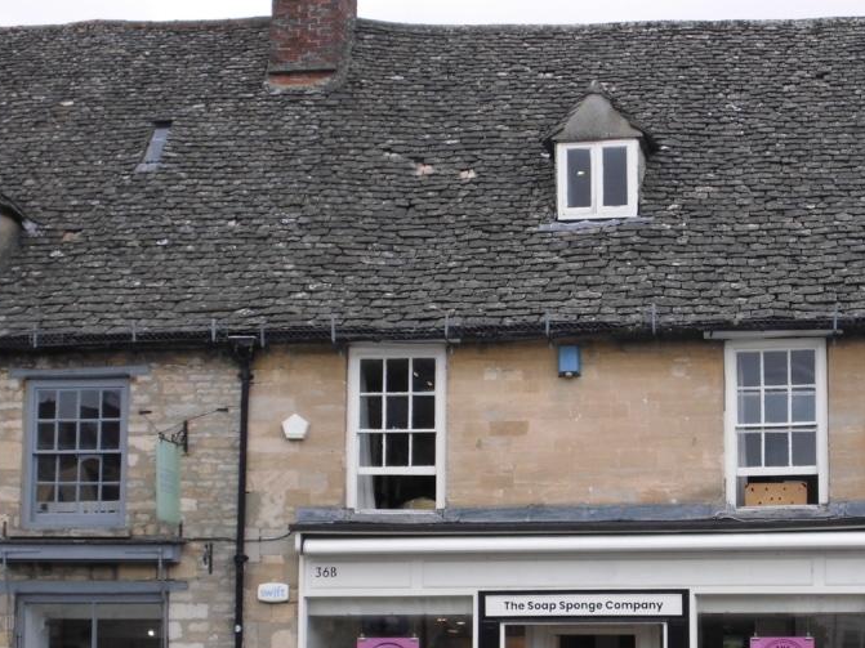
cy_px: 432
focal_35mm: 87
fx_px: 2174
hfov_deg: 22.4
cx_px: 620
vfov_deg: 16.9
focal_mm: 10.3
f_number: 4.9
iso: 64
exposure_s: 1/160
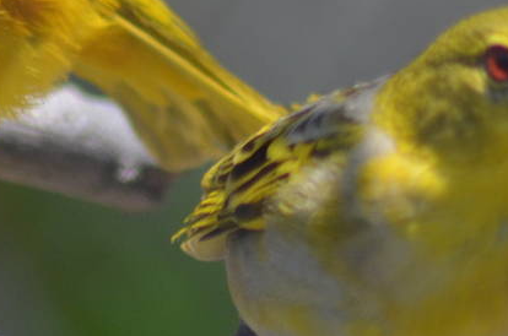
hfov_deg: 1.2
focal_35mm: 1740
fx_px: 24497
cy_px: -21
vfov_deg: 0.8
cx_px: 377
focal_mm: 300
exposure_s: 1/1000
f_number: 5.6
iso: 500
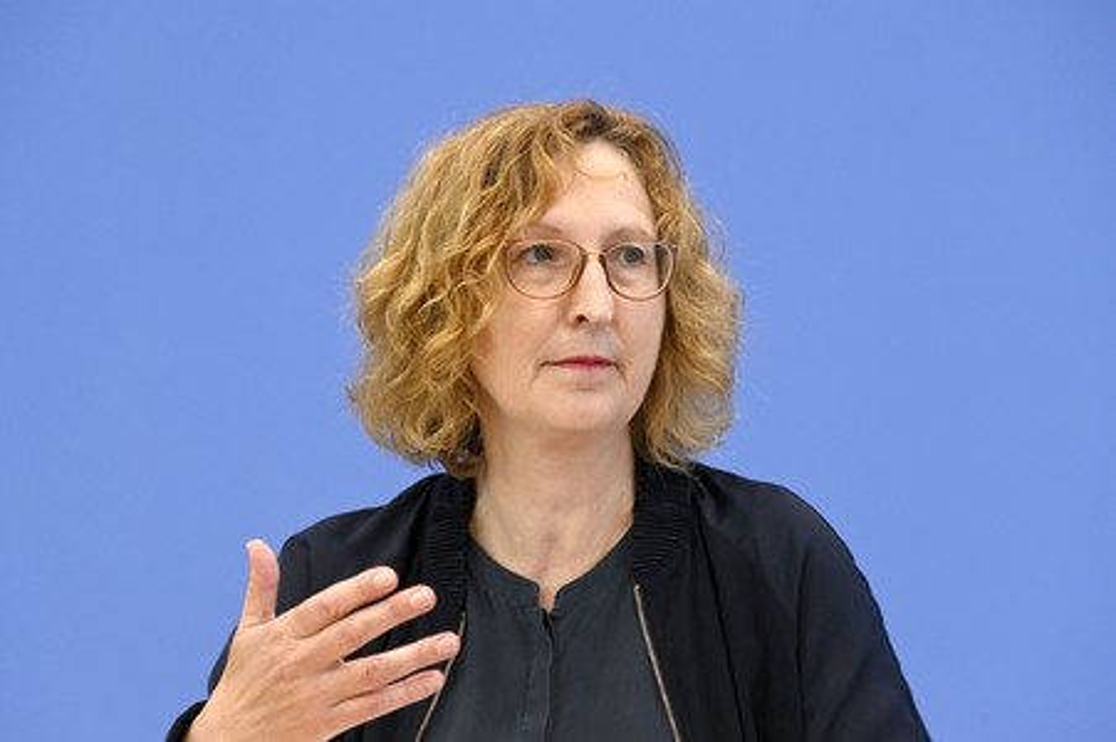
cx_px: 558
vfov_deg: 11.4
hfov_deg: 17.1
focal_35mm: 120
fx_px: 3717
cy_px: 371
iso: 4000
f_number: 4.5
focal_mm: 120
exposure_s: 1/800
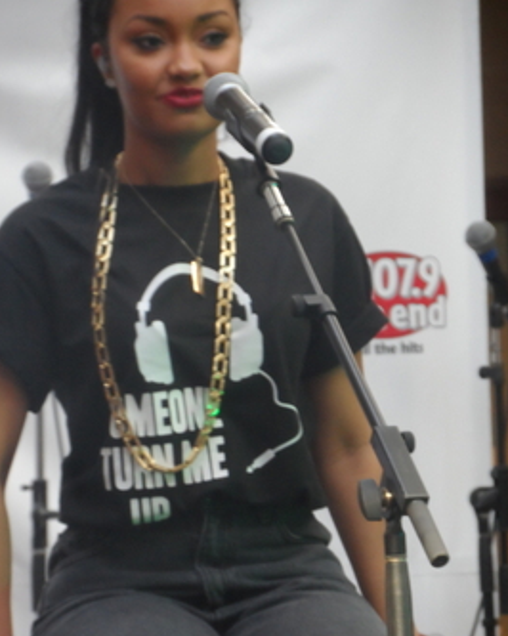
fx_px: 6734
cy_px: 324
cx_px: 234
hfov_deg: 4.3
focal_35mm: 358
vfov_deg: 5.4
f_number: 5.2
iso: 320
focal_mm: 49.7
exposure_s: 1/90
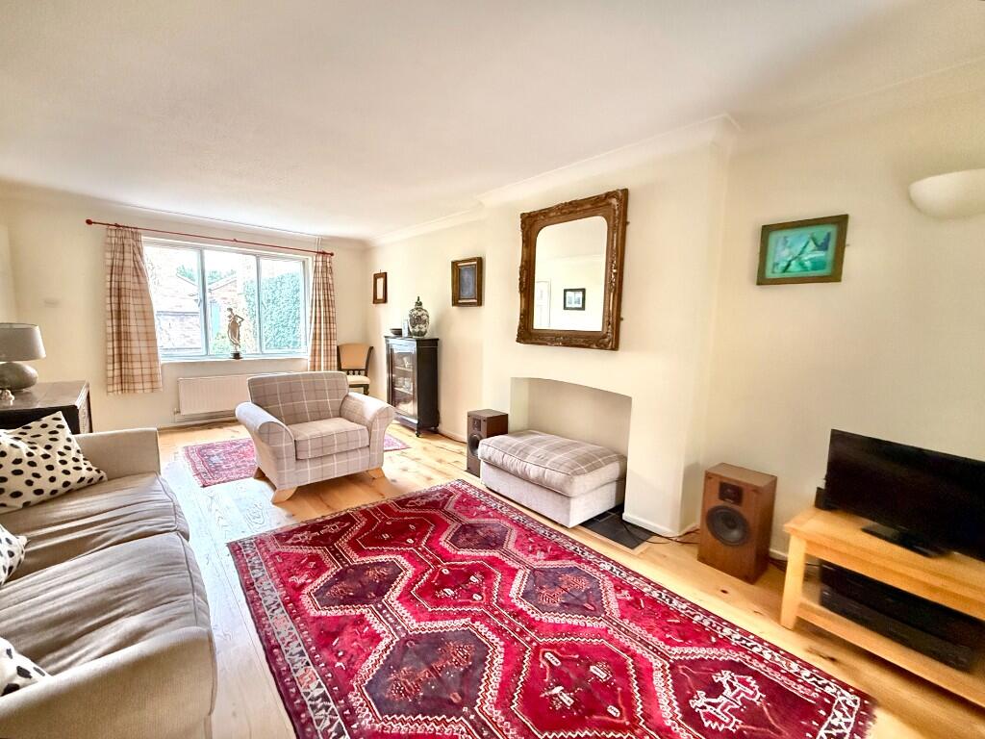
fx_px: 398
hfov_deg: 102.1
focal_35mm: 14
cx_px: 492
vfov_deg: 85.7
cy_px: 370
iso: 1600
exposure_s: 1/40
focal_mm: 2.22
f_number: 2.2
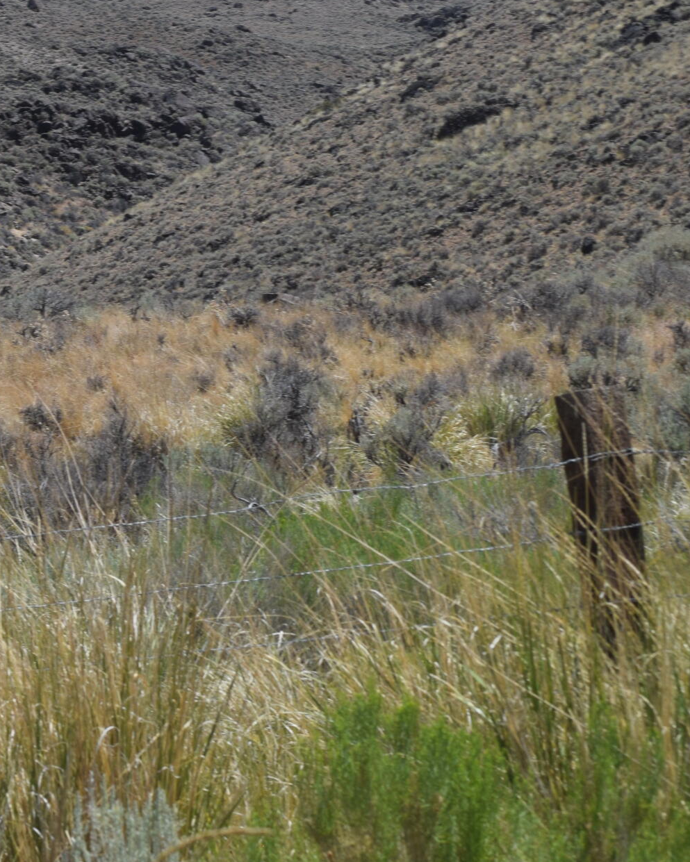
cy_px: 315
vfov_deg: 10.3
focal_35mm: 187
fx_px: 4776
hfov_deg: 8.2
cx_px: -176
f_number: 11
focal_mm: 55
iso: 200
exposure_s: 1/500
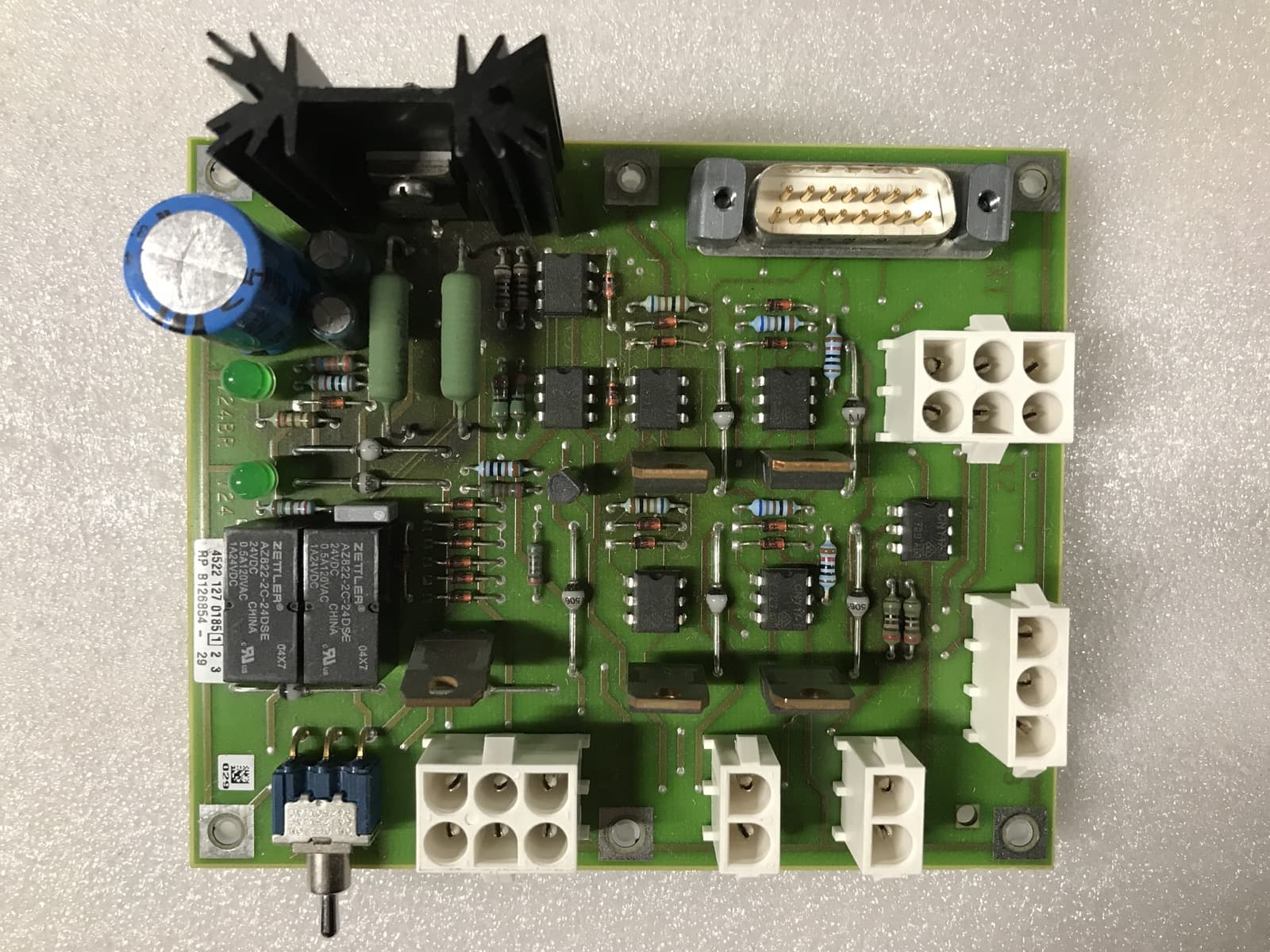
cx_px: 635
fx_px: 1027
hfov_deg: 63.4
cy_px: 476
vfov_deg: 49.7
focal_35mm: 28
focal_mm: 3.99
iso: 64
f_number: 1.8
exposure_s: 1/17
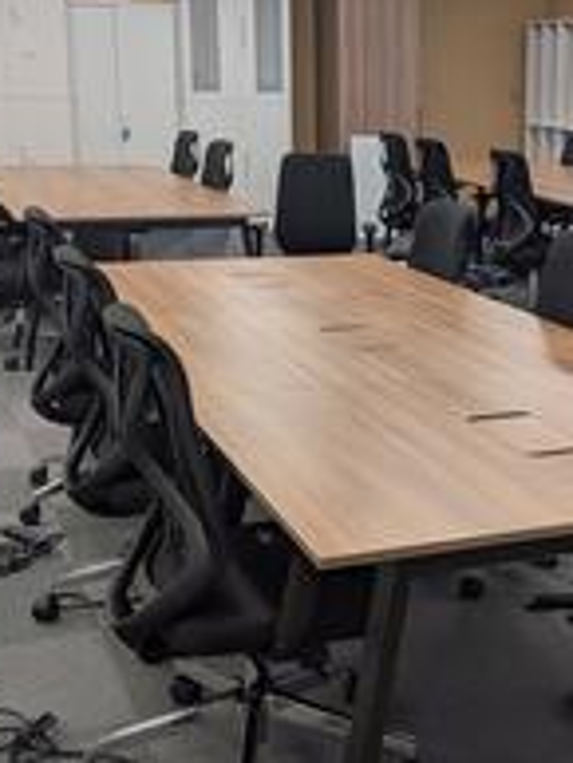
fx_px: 1235
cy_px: 368
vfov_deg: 34.3
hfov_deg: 25.9
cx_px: 419
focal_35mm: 56
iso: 39
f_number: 1.7
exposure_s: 1/1364
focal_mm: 4.53
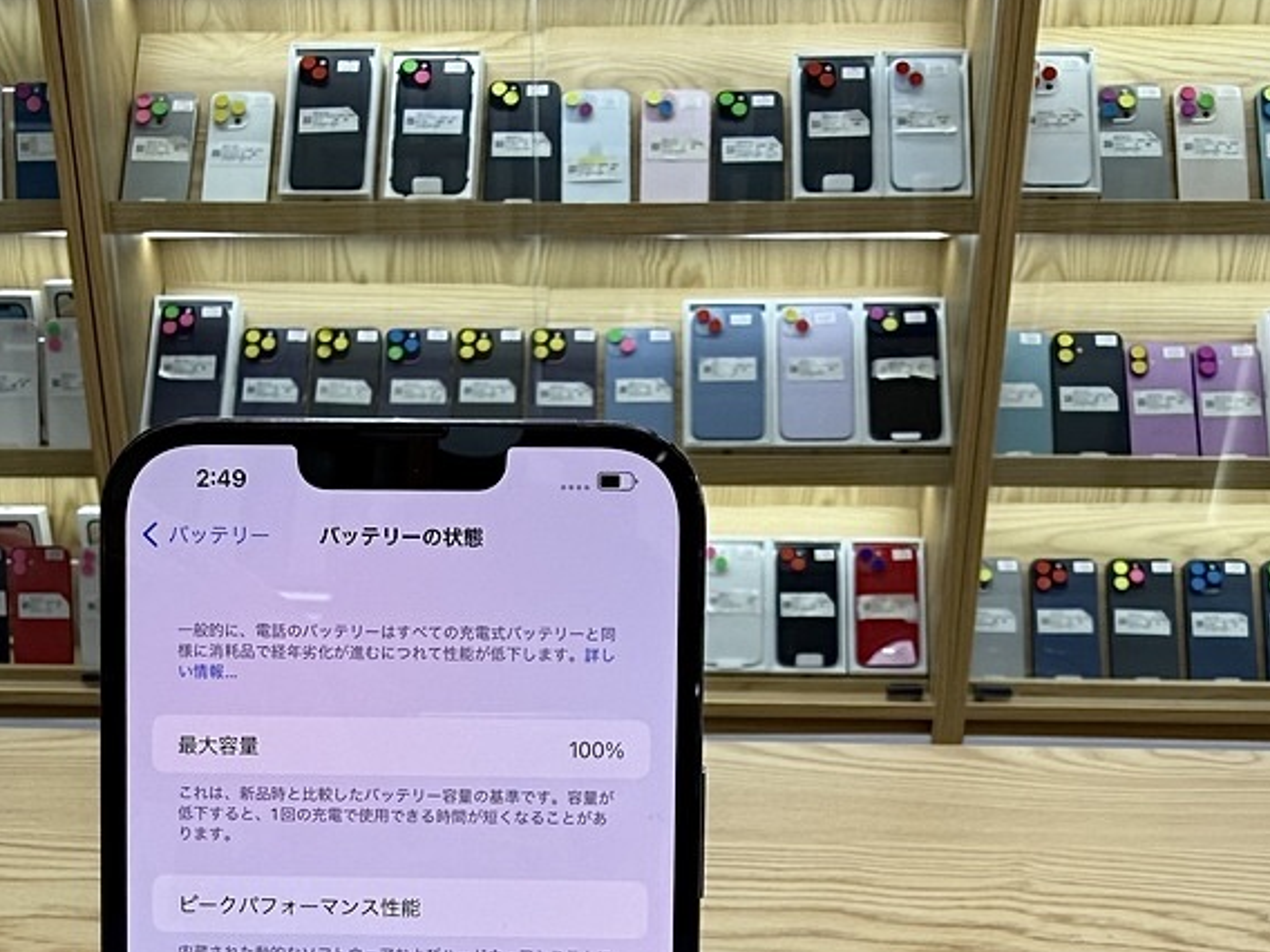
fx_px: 1394
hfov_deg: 48.9
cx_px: 571
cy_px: 918
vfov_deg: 34.8
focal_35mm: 38
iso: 64
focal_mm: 2.22
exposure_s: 1/120
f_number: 2.2
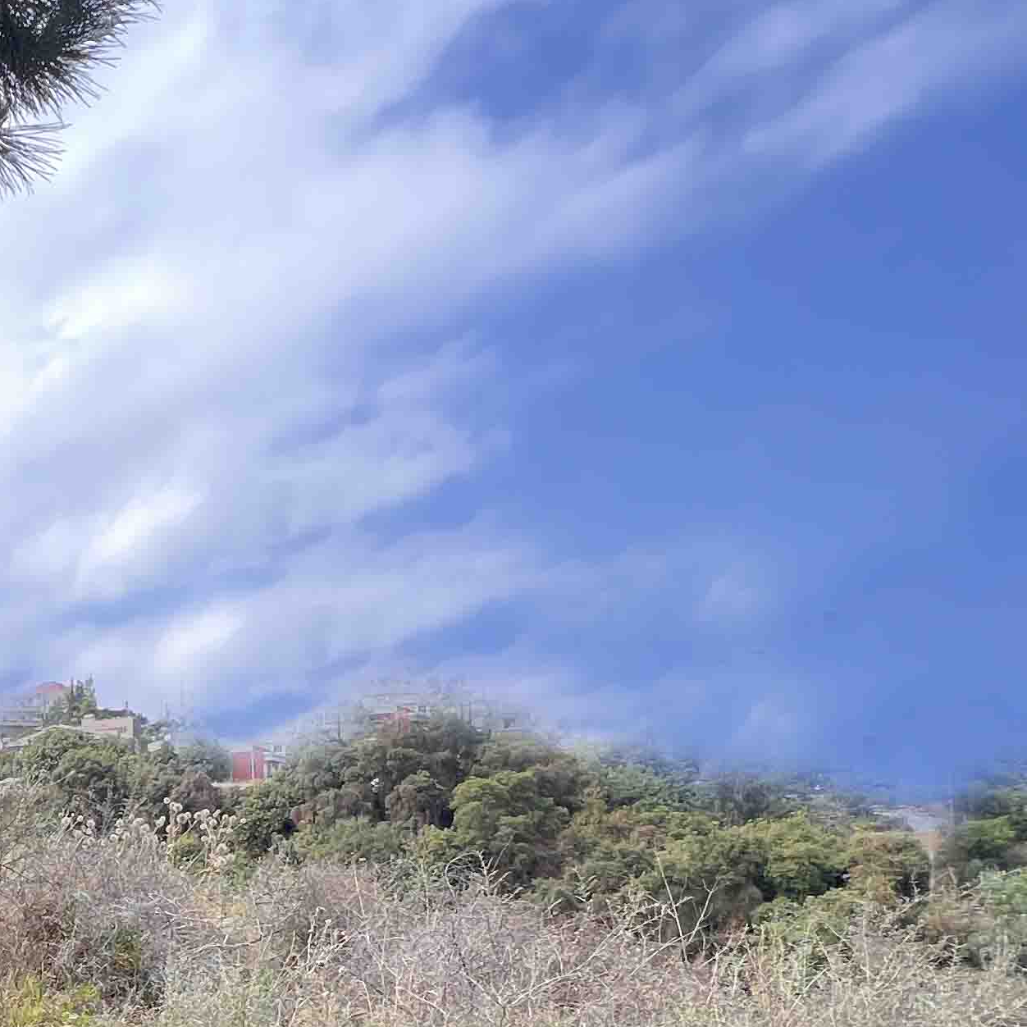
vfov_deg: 41.6
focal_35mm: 37
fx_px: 1242
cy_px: 910
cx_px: -397
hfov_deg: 31.2
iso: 32
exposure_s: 1/372
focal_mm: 1.57
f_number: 1.8
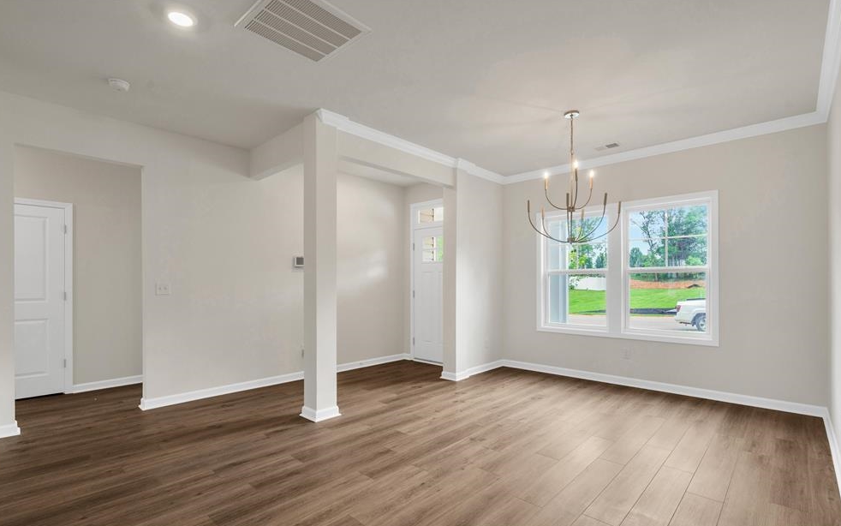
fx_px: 390
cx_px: 428
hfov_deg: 94.3
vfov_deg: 67.8
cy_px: 290
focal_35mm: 17
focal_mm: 16
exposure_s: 1/25
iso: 320
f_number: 9
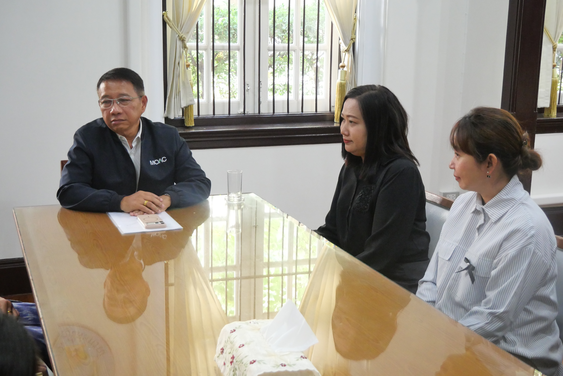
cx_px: 282
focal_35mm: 47
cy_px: 188
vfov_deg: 28.7
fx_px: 735
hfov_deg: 41.9
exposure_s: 1/100
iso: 3200
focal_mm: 23
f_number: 4.3
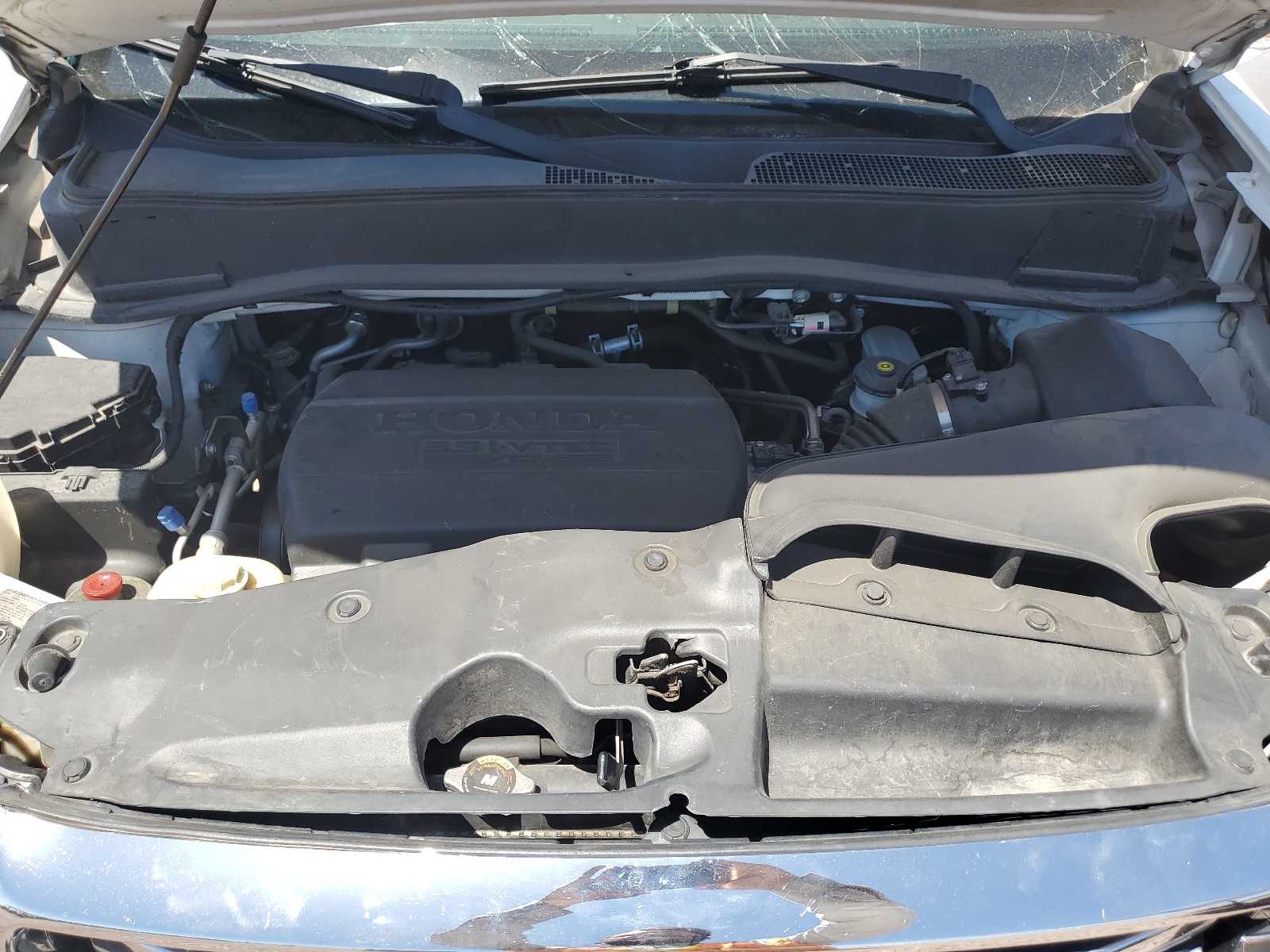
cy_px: 476
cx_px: 635
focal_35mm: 26
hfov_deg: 67.3
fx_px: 954
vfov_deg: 53.1
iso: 50
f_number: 1.5
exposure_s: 1/1250
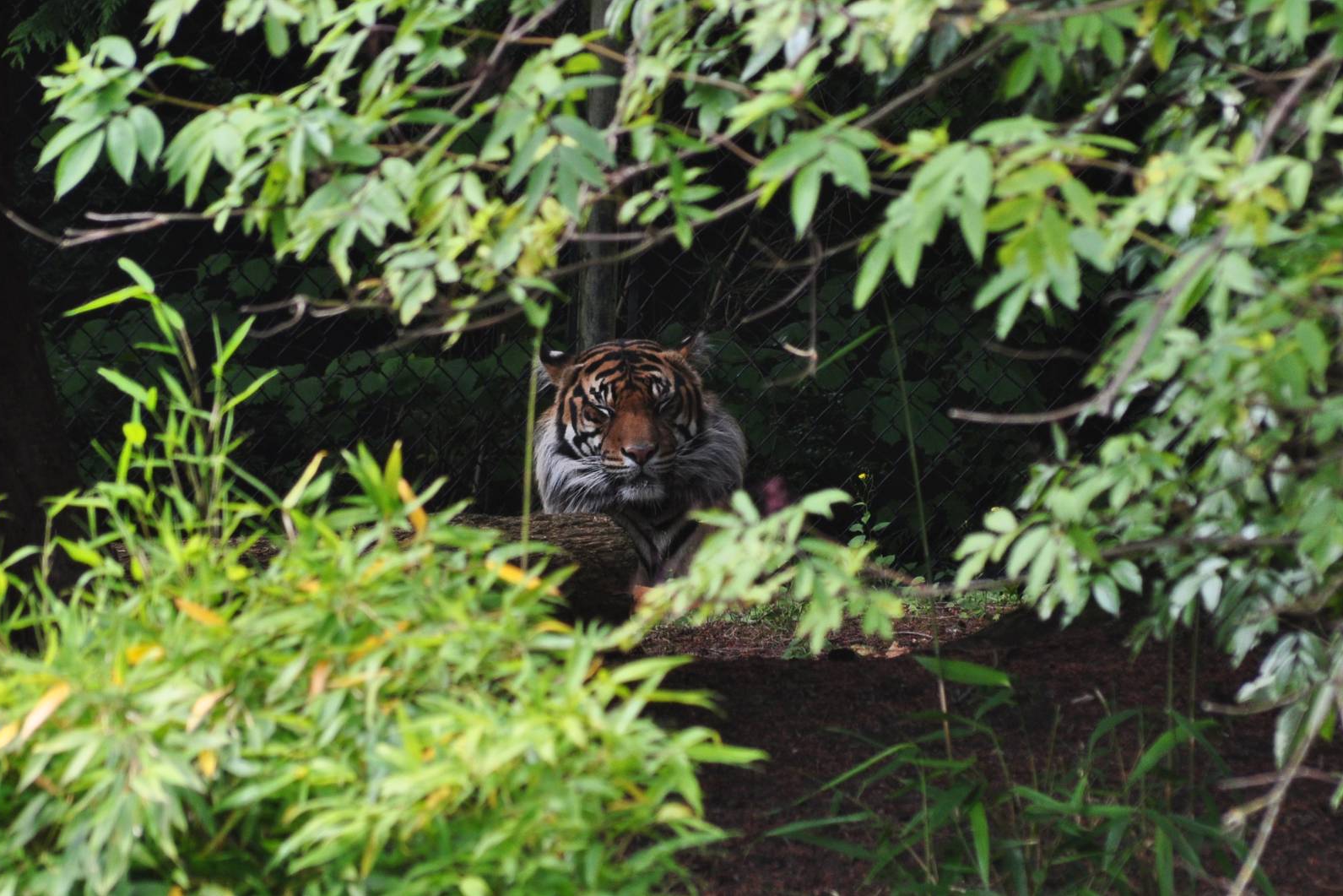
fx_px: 16862
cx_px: 669
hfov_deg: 4.6
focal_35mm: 452
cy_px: 448
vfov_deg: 3.0
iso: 400
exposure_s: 1/125
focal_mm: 300
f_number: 9
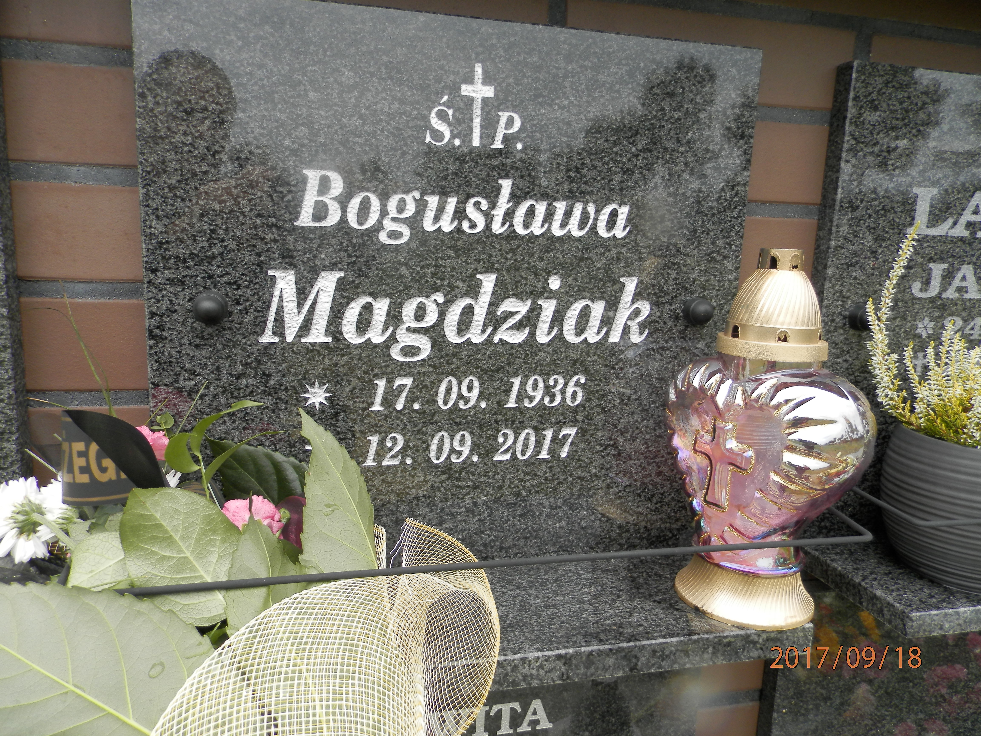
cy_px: 368
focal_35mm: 25
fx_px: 708
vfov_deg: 54.9
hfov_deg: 69.4
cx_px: 490
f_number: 3.1
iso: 80
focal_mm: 4.5
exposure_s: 1/125
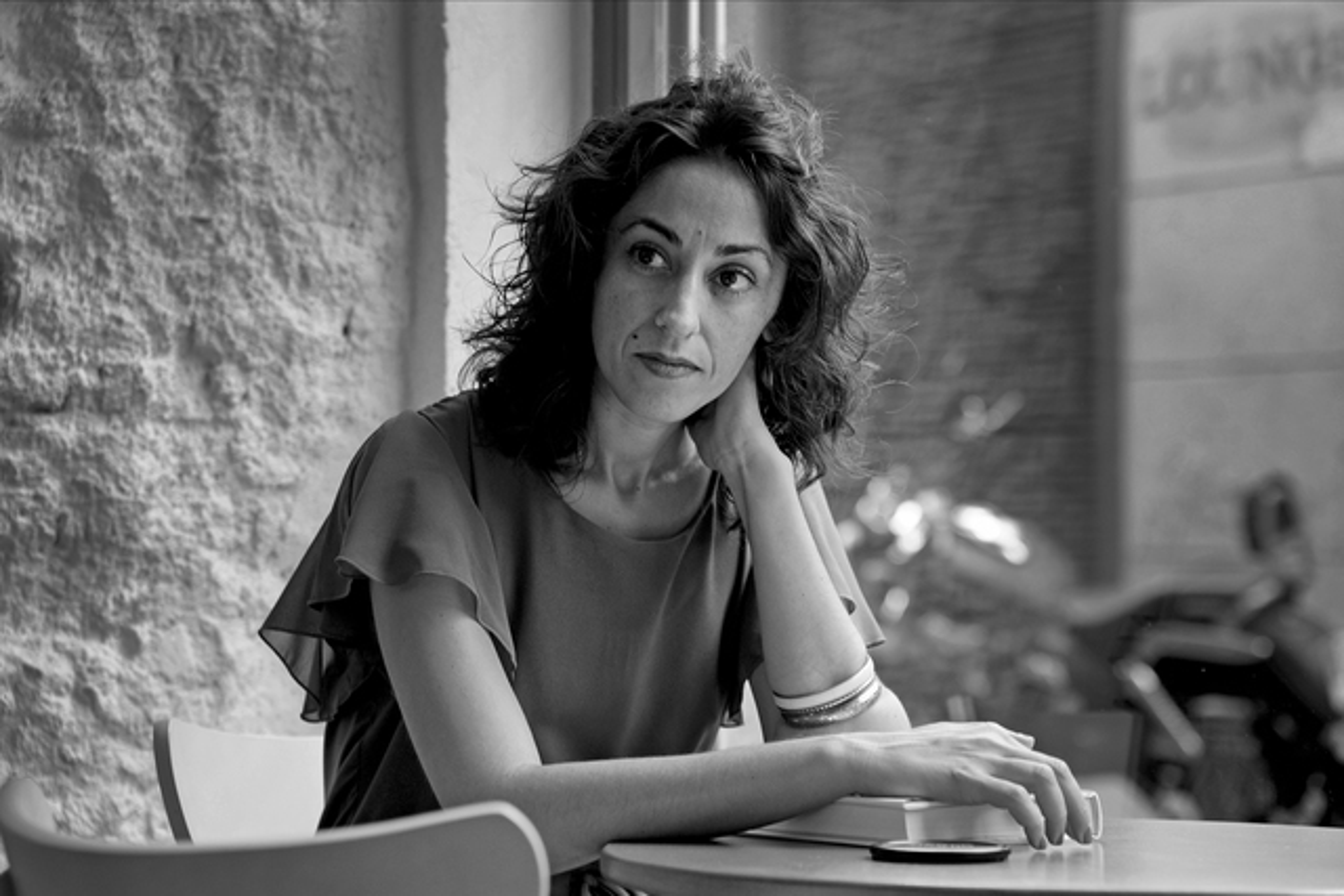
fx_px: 3921
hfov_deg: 19.5
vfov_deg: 13.0
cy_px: 448
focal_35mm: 105
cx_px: 672
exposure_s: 1/60
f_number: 4.5
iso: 400
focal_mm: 105
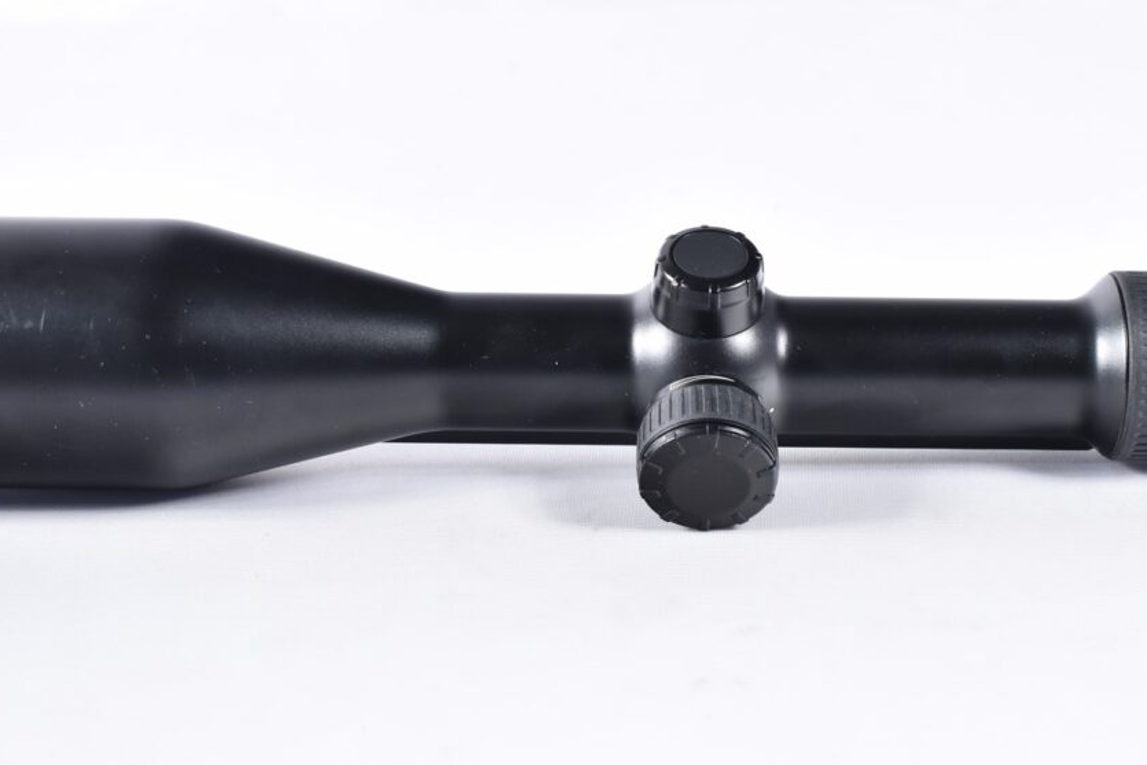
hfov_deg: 29.2
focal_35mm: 69
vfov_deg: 19.7
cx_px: 679
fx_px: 2199
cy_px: 330
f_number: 5
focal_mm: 32
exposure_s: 1/60
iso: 640
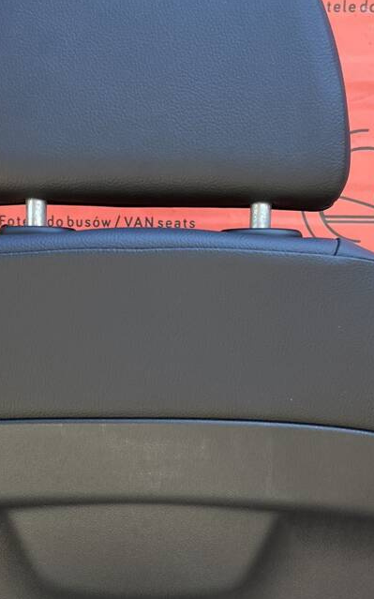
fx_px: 1126
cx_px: 106
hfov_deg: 18.8
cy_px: 550
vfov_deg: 28.5
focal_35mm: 69
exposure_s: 1/121
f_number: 1.6
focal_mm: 5.1
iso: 50
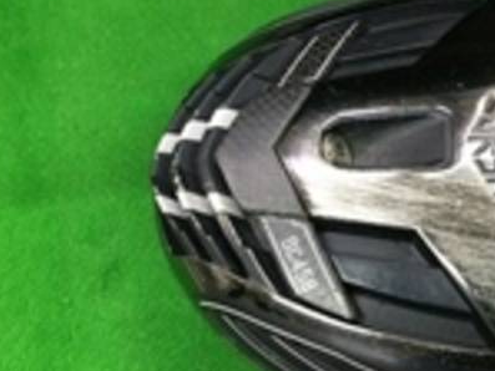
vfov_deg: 29.0
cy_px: 239
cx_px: 368
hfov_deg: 37.3
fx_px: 715
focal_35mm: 50
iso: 160
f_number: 2.4
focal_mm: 3.3
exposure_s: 1/30
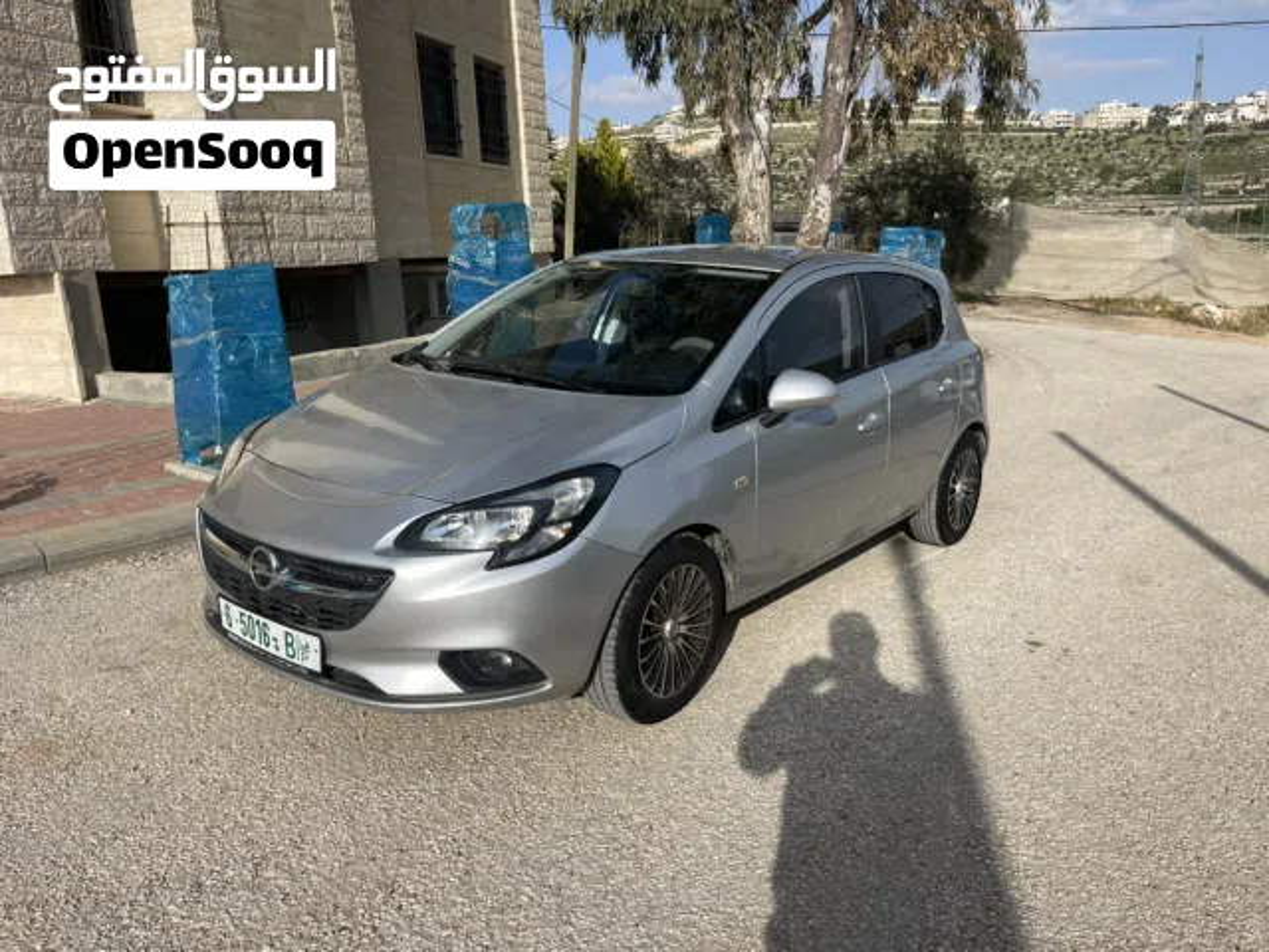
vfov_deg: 54.9
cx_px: 634
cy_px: 476
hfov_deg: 69.4
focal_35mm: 25
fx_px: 916
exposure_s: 1/4348
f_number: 1.6
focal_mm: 5.1
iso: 32
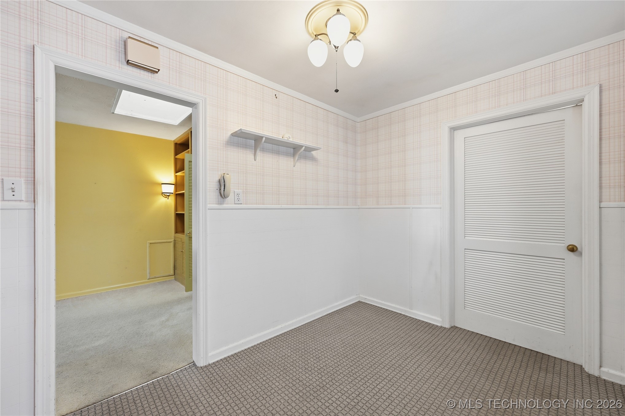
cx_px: 312
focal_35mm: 14
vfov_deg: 81.2
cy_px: 208
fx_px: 243
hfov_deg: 104.3
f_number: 7.1
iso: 100
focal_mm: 14
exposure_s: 1/25
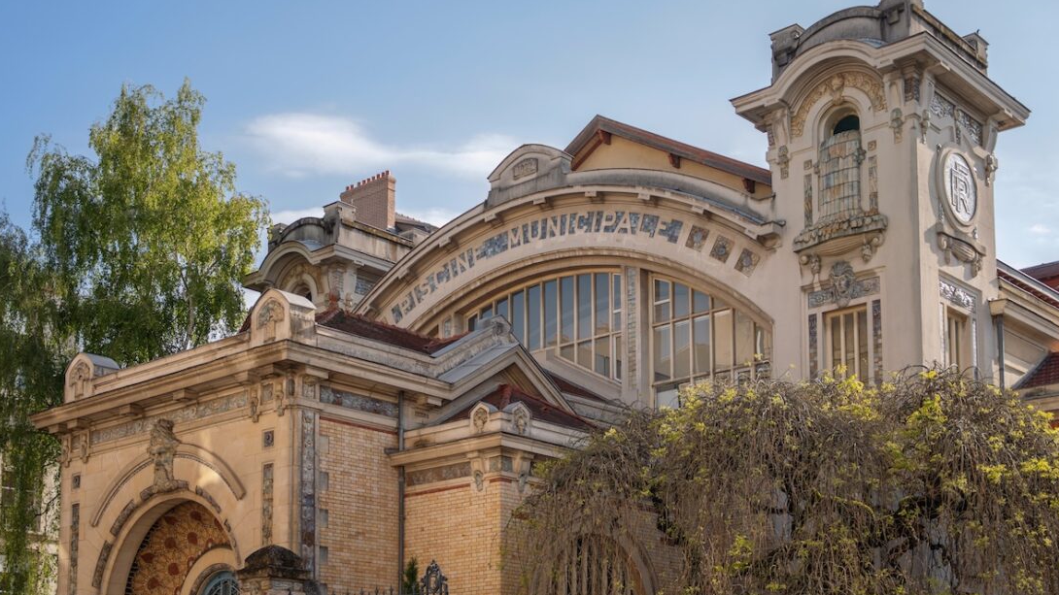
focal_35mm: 48
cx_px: 533
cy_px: 324
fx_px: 1348
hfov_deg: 42.9
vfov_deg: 24.9
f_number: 2.8
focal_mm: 45
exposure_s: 1/1250
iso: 100
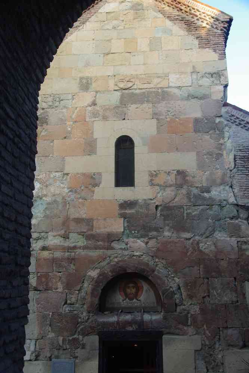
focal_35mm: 38
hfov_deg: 35.5
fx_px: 389
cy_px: 186
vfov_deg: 51.3
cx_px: 124
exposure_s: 1/50
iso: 400
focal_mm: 25
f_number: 5.6
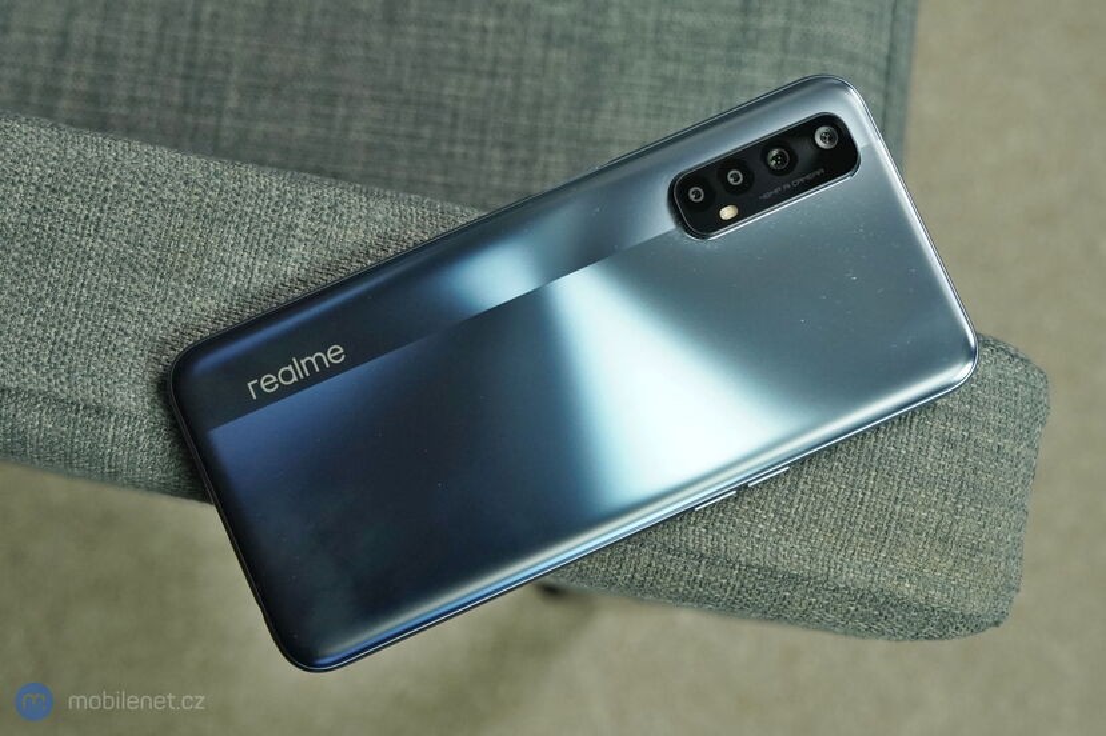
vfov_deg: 32.6
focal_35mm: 41
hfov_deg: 47.4
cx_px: 553
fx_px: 1259
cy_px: 368
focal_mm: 41
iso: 2500
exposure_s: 1/200
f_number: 6.3
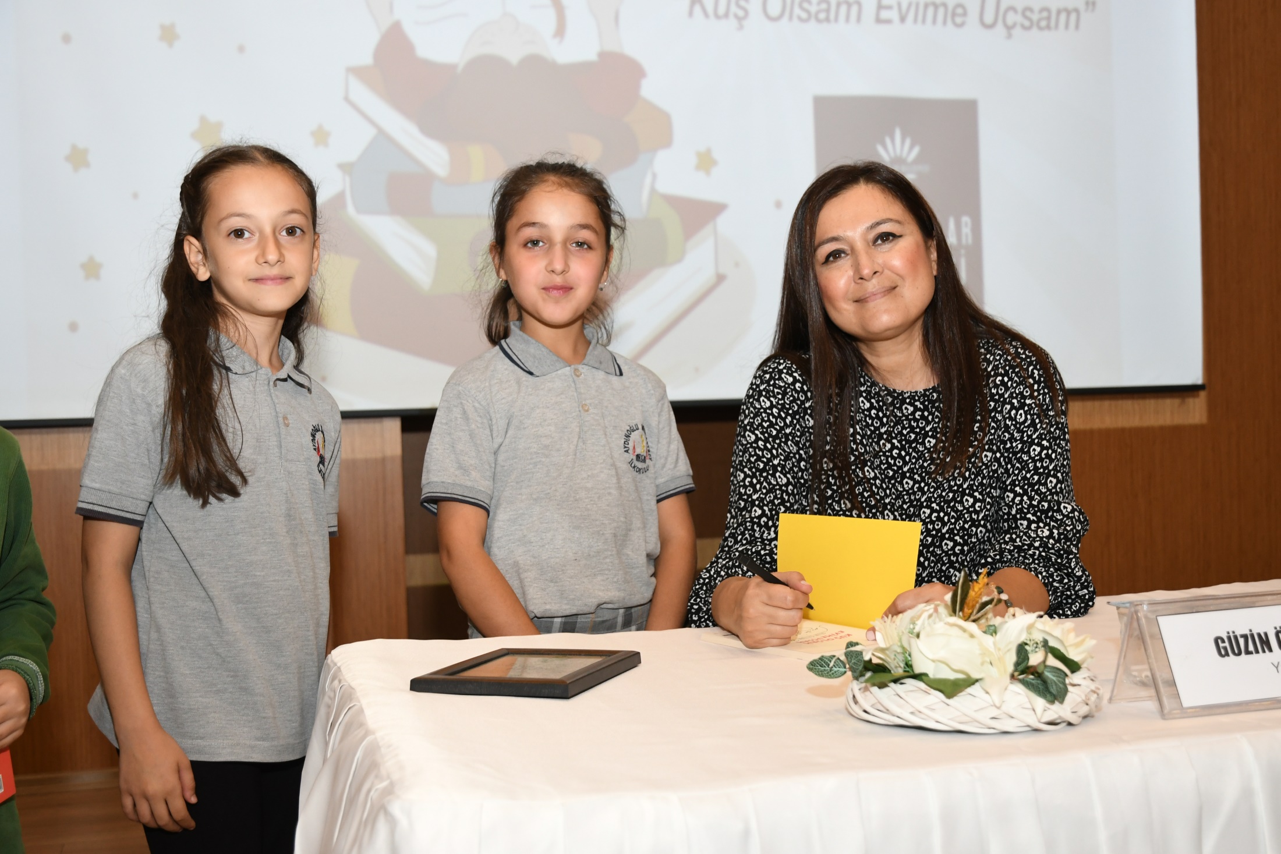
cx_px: 640
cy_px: 427
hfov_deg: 47.9
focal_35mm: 40
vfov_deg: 33.0
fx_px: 1441
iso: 1000
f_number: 4
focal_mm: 27
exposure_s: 1/125
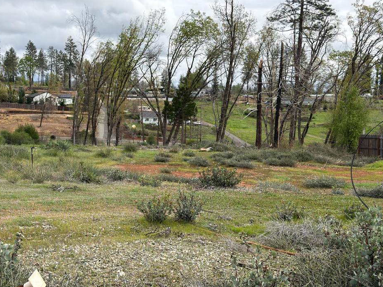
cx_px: 139
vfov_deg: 30.3
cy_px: 147
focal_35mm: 48
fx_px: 531
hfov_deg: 39.3
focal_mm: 6.76
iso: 64
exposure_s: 1/3717
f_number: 1.78
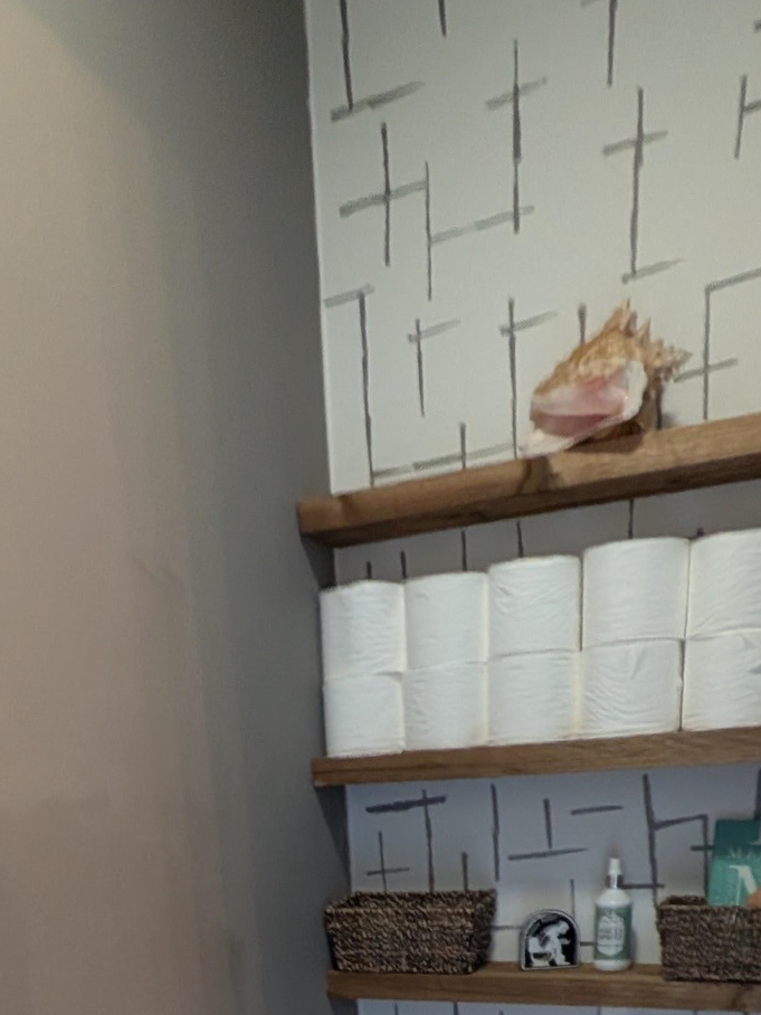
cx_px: 308
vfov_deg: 43.8
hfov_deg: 42.8
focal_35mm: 33
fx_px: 967
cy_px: 1095
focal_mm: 1.54
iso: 448
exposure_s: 1/24
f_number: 2.2
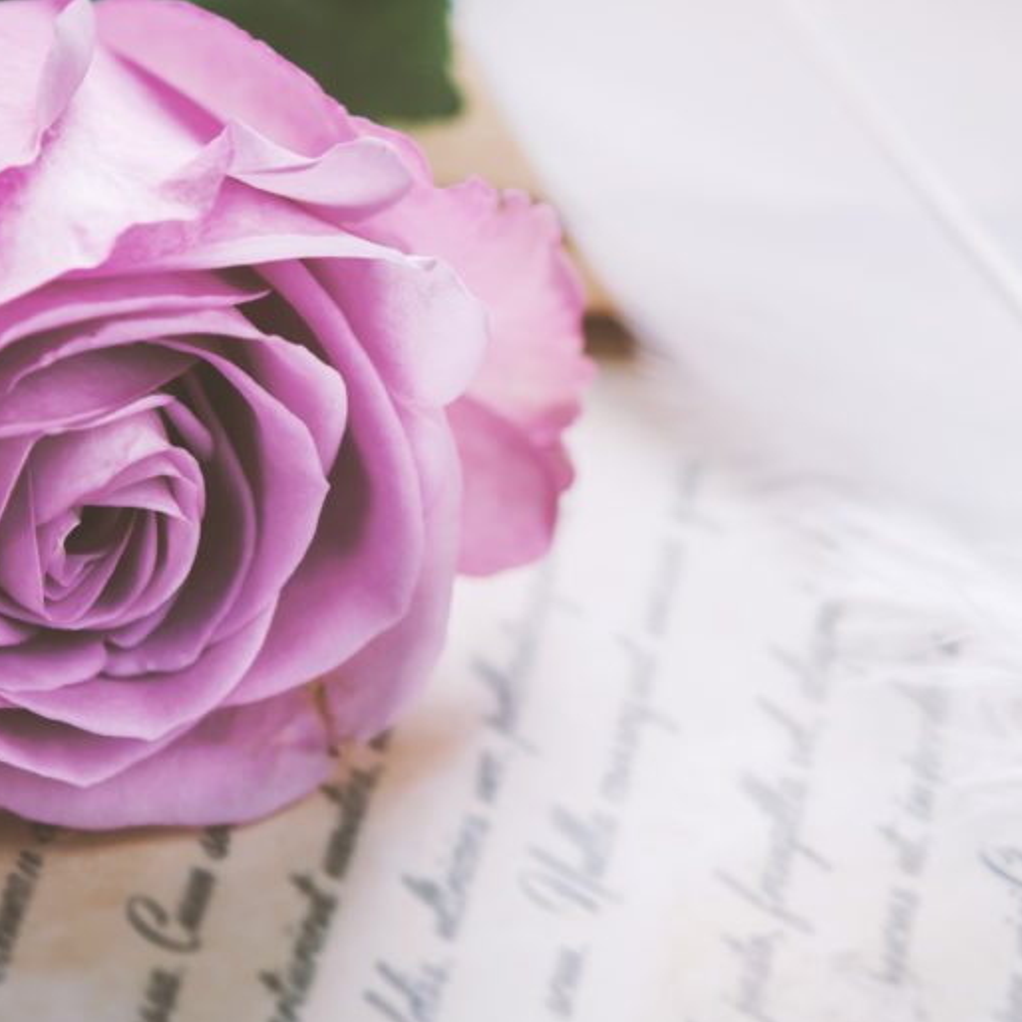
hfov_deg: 11.5
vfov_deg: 11.5
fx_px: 5077
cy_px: 545
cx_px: 497
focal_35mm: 152
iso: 100
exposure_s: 1/2
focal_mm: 60
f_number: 5
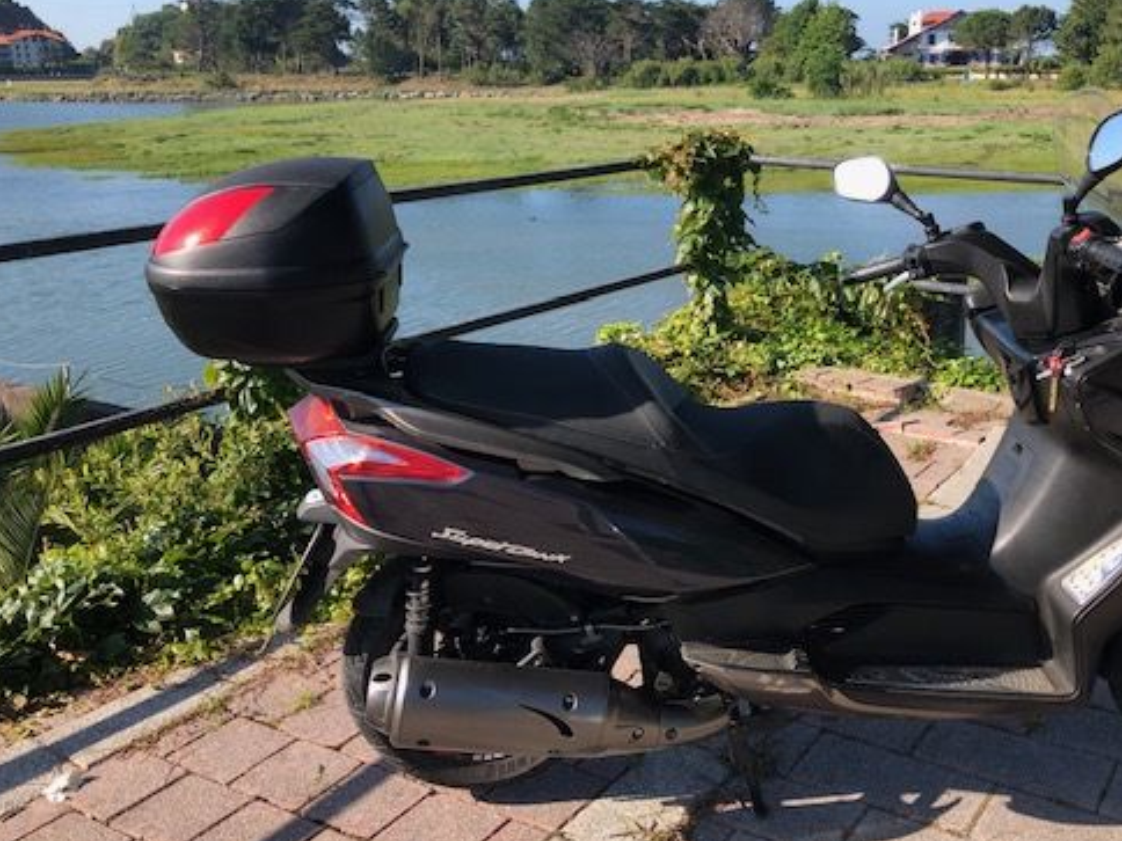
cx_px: 719
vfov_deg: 38.6
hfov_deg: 49.5
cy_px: 394
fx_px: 1199
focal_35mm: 37
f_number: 1.8
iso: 20
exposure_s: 1/827
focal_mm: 3.99
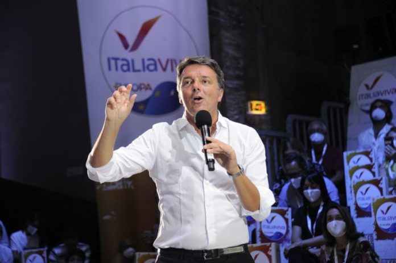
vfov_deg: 14.8
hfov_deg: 22.2
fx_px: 1011
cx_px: 198
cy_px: 132
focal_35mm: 92
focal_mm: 92
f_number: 5.6
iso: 1600
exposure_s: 1/200
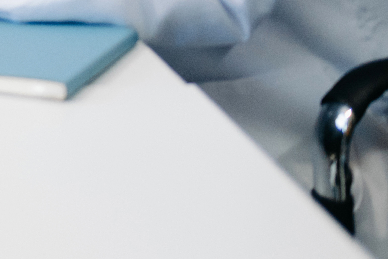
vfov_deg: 5.1
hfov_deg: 7.3
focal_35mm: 262
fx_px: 2824
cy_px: -338
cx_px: -566
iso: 320
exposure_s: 1/250
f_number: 1.8
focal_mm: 50
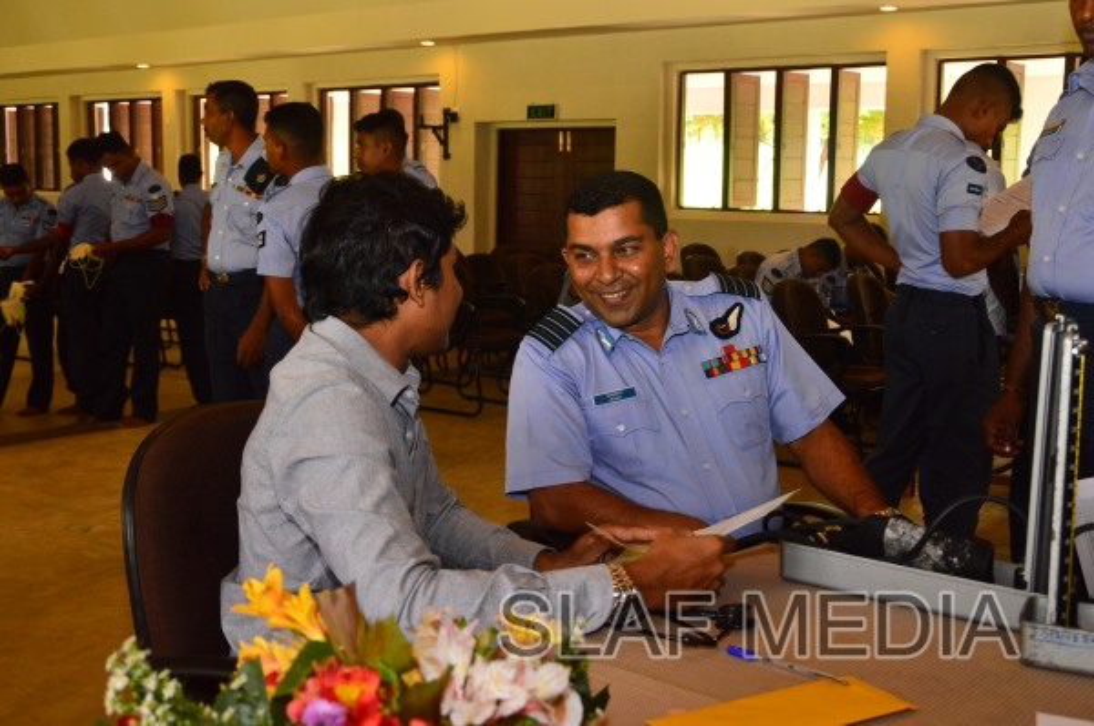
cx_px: 547
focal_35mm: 42
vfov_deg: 31.8
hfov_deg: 46.5
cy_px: 363
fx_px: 1274
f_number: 5.6
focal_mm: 28
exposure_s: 1/60
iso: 400
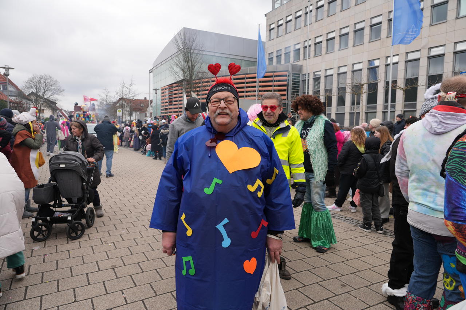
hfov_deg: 73.8
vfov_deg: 53.1
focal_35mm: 24
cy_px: 155
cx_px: 233
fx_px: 311
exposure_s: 1/100
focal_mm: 16
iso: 100
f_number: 5
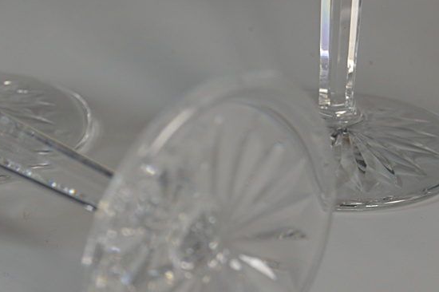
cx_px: 149
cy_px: 200
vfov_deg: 9.1
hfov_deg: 13.7
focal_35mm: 150
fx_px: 1827
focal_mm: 55
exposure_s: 1/125
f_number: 5.6
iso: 200
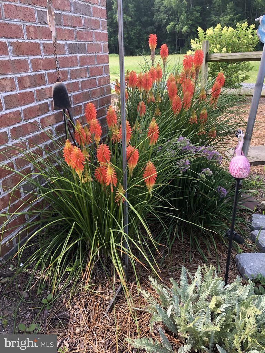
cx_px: 132
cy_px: 176
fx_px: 286
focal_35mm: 28
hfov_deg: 49.7
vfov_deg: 63.4
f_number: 1.8
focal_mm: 3.99
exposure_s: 1/163
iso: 20
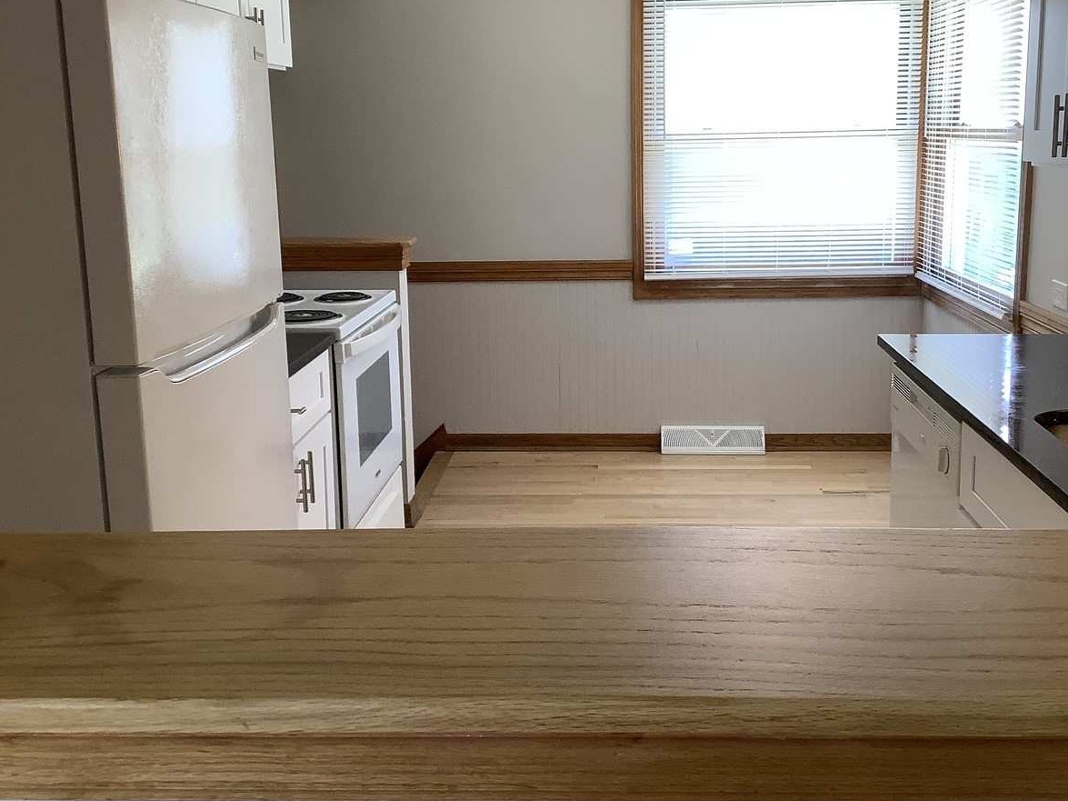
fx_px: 1172
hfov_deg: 48.9
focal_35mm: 38
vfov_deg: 37.6
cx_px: 576
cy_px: 327
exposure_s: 1/100
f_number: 2.4
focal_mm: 3.3
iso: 64
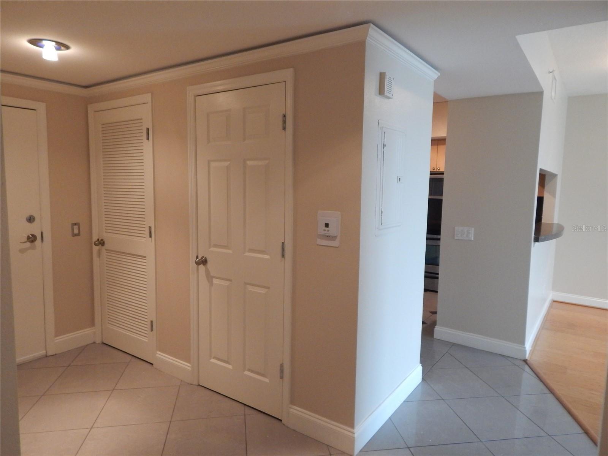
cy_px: 228
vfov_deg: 61.1
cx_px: 304
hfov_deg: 76.4
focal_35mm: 22
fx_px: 386
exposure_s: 1/30
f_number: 3
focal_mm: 4
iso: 360
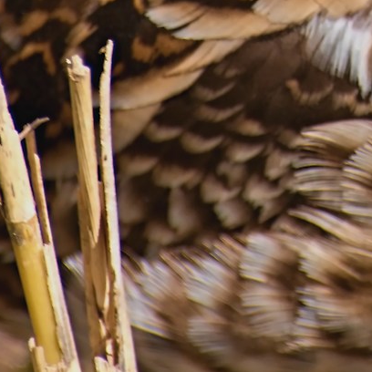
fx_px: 36450
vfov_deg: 0.6
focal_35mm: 2998
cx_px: 675
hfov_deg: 0.6
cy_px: -337
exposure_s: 1/640
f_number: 8
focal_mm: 600
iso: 640
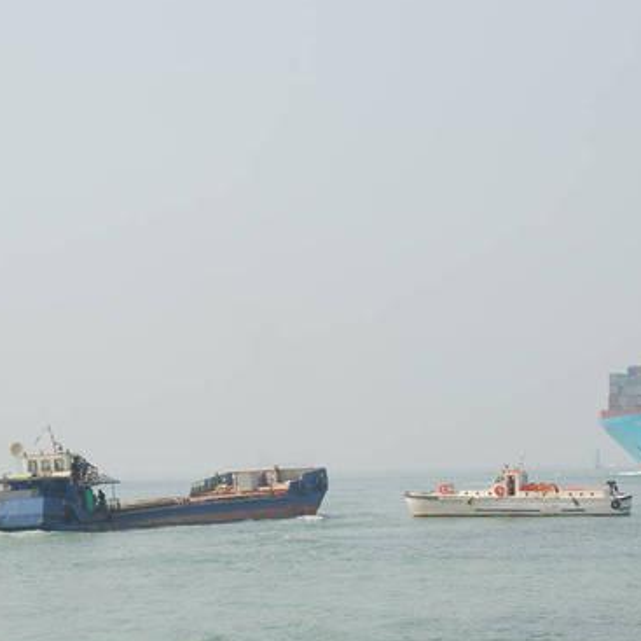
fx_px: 2803
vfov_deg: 13.0
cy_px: 396
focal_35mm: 134
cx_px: 480
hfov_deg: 13.0
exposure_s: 1/320
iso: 100
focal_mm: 55
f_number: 7.1
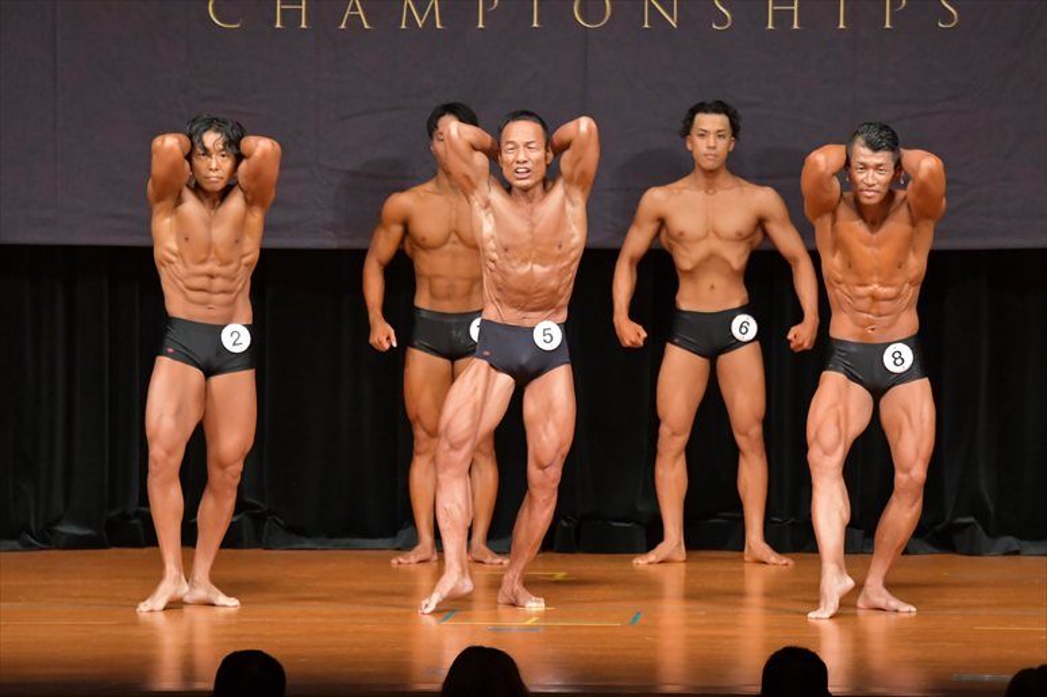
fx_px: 7413
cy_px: 348
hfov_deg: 8.1
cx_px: 524
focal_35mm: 255
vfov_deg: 5.4
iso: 6400
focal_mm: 170
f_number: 5.6
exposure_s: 1/400
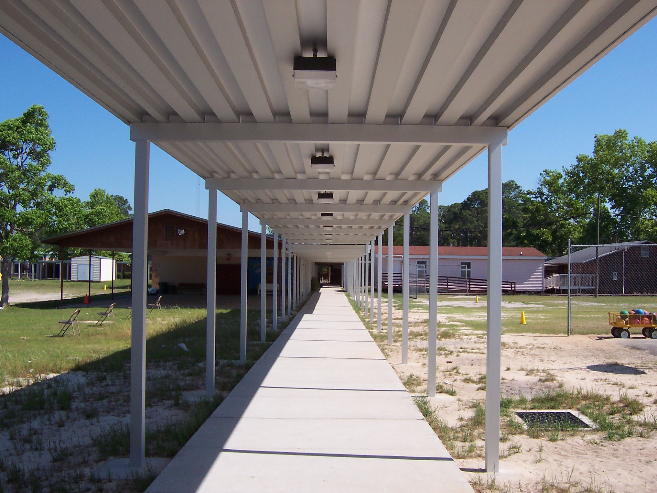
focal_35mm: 36
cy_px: 246
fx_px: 683
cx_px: 328
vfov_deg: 39.7
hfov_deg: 51.4
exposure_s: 1/500
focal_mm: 5.6
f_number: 5.6
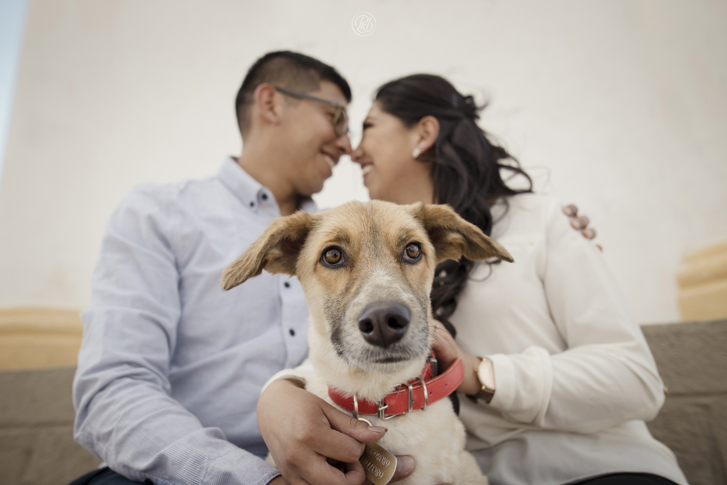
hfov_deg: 73.7
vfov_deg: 53.2
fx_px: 485
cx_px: 364
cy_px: 242
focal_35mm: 24
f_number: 3.5
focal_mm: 24
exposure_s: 1/3200
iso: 800
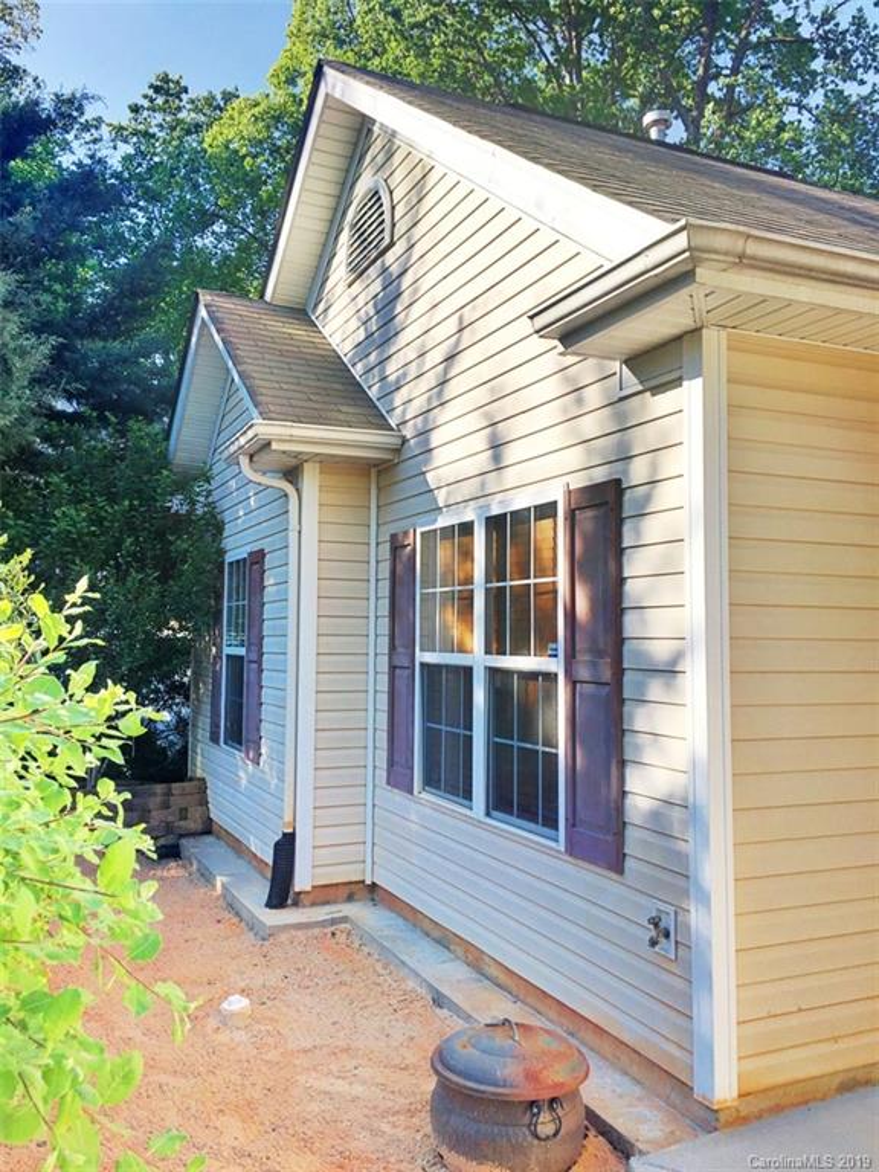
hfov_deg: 48.2
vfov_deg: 61.7
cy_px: 586
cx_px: 440
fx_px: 982
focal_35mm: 29
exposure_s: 1/1148
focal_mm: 4.15
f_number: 2.2
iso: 25
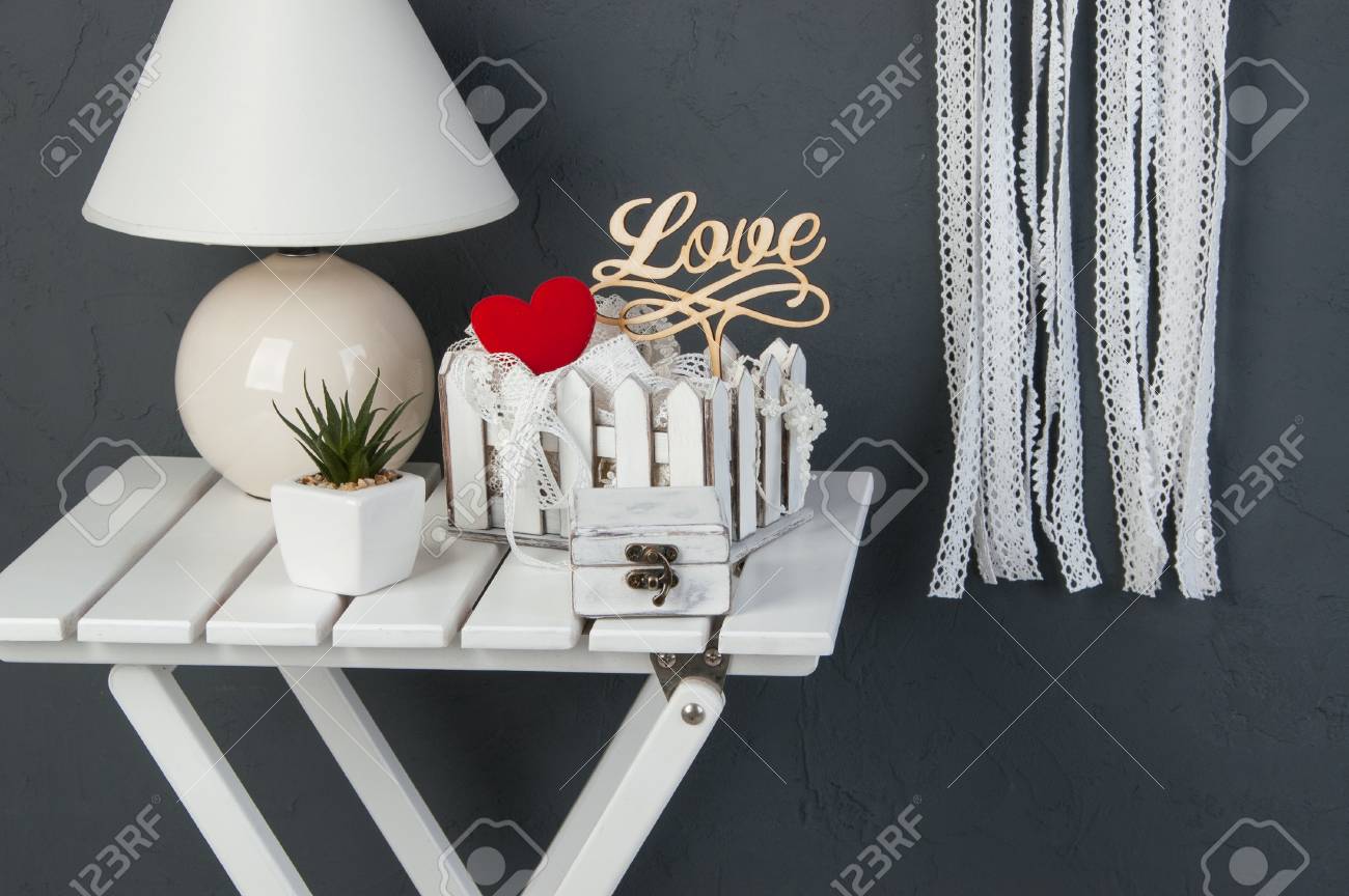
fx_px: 3481
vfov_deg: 14.7
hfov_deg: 21.9
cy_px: 448
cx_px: 674
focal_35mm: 93
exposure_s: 1/350
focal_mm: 62
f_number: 13
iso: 200
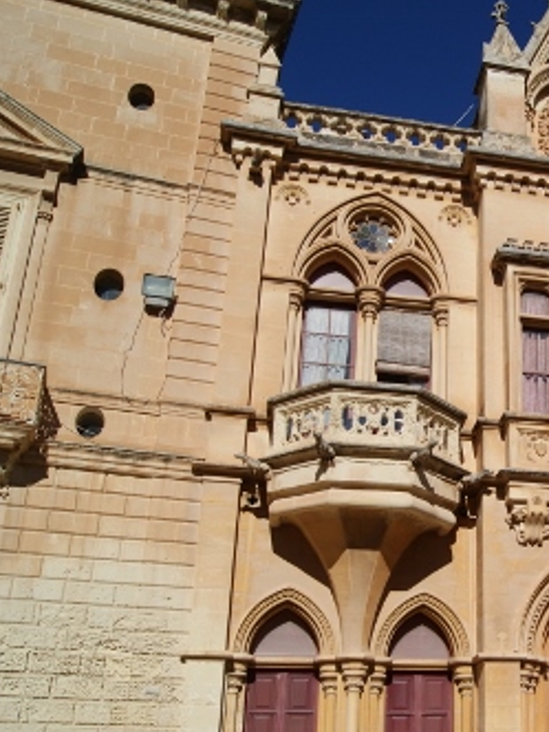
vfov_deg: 43.8
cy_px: 344
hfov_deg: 31.0
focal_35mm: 43
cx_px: 556
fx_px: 909
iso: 100
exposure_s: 1/500
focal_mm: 18
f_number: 10
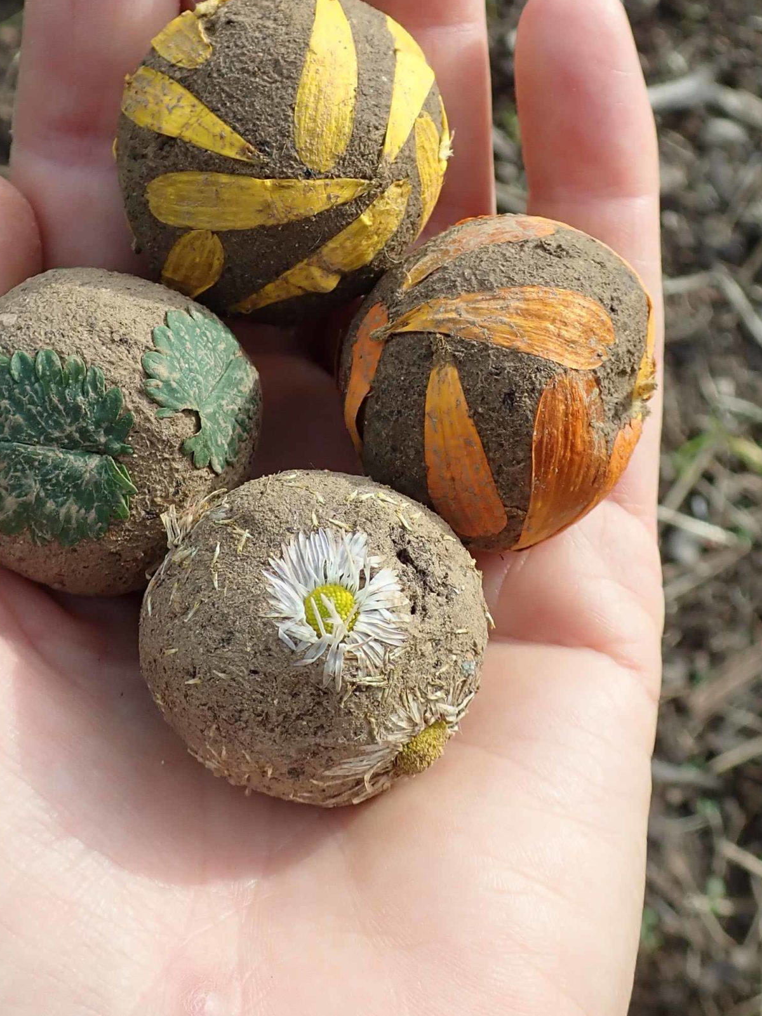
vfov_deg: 39.1
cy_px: 329
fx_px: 1409
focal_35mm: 48
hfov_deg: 30.1
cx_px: 276
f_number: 3.2
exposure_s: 1/320
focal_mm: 5.5
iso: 100
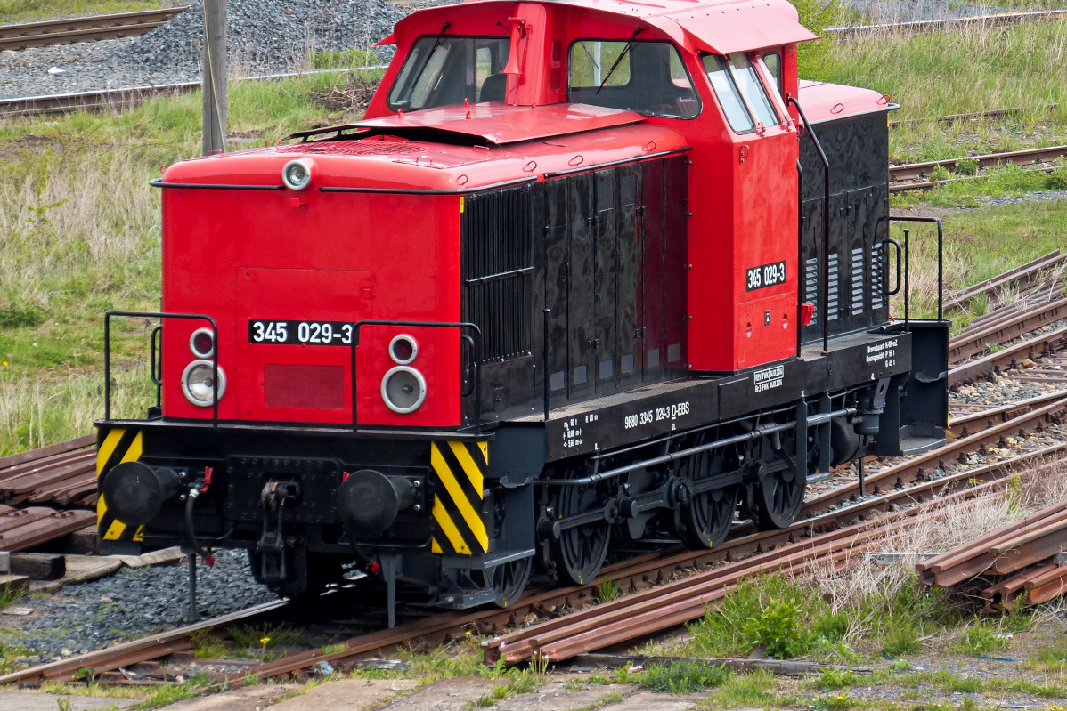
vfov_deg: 4.2
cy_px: 314
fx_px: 9603
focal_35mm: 324
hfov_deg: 6.4
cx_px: 534
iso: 100
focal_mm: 55.9
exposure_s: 1/320
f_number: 4.1
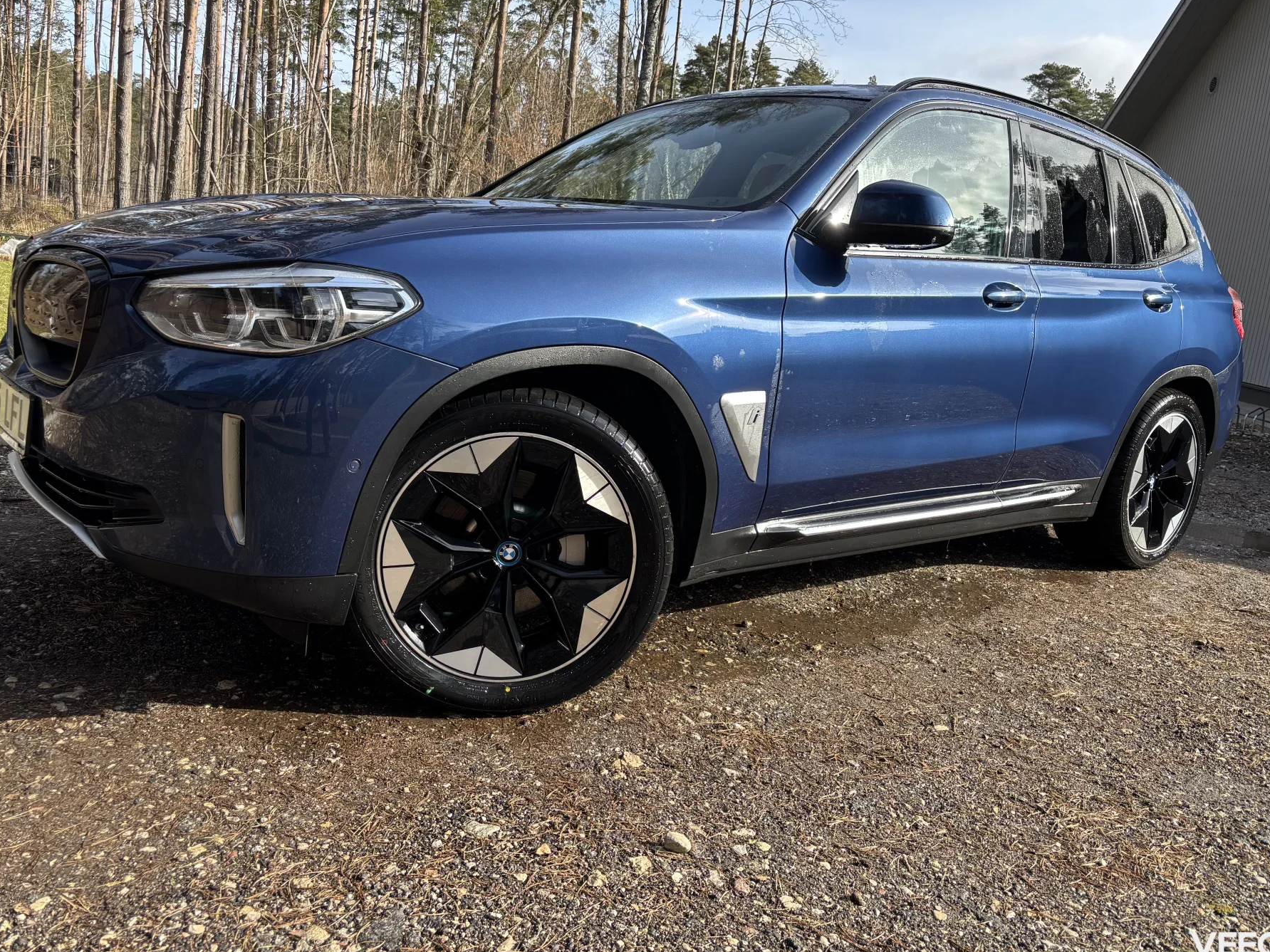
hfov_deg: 63.4
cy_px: 453
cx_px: 637
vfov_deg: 49.7
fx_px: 1027
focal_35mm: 28
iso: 50
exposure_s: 1/693
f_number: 1.6
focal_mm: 5.96
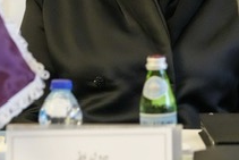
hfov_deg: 4.5
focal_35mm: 458
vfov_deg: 3.0
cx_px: 150
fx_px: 3043
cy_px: -69
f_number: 4
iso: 8000
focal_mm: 151
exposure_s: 1/160
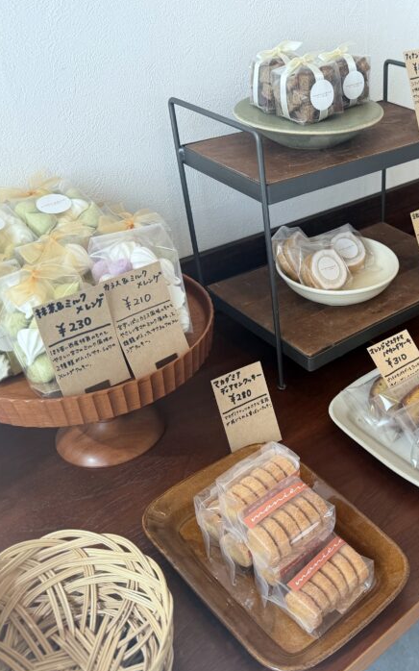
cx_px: 395
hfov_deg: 33.8
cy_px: 339
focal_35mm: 35
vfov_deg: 55.3
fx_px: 640
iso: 100
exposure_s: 1/370
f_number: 1.78
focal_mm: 6.76
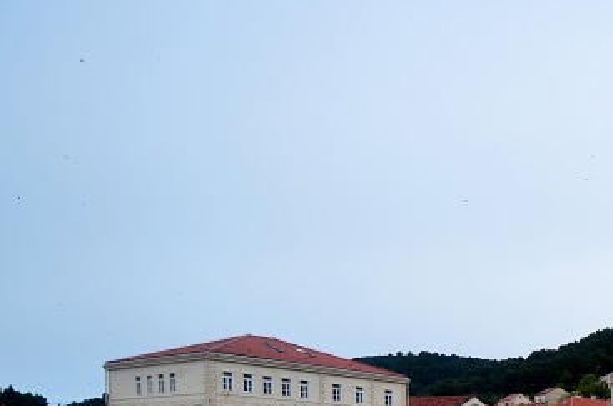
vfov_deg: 24.4
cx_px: 781
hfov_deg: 31.8
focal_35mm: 49
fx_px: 833
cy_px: 507
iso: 100
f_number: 4
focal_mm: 12
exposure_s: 1/320
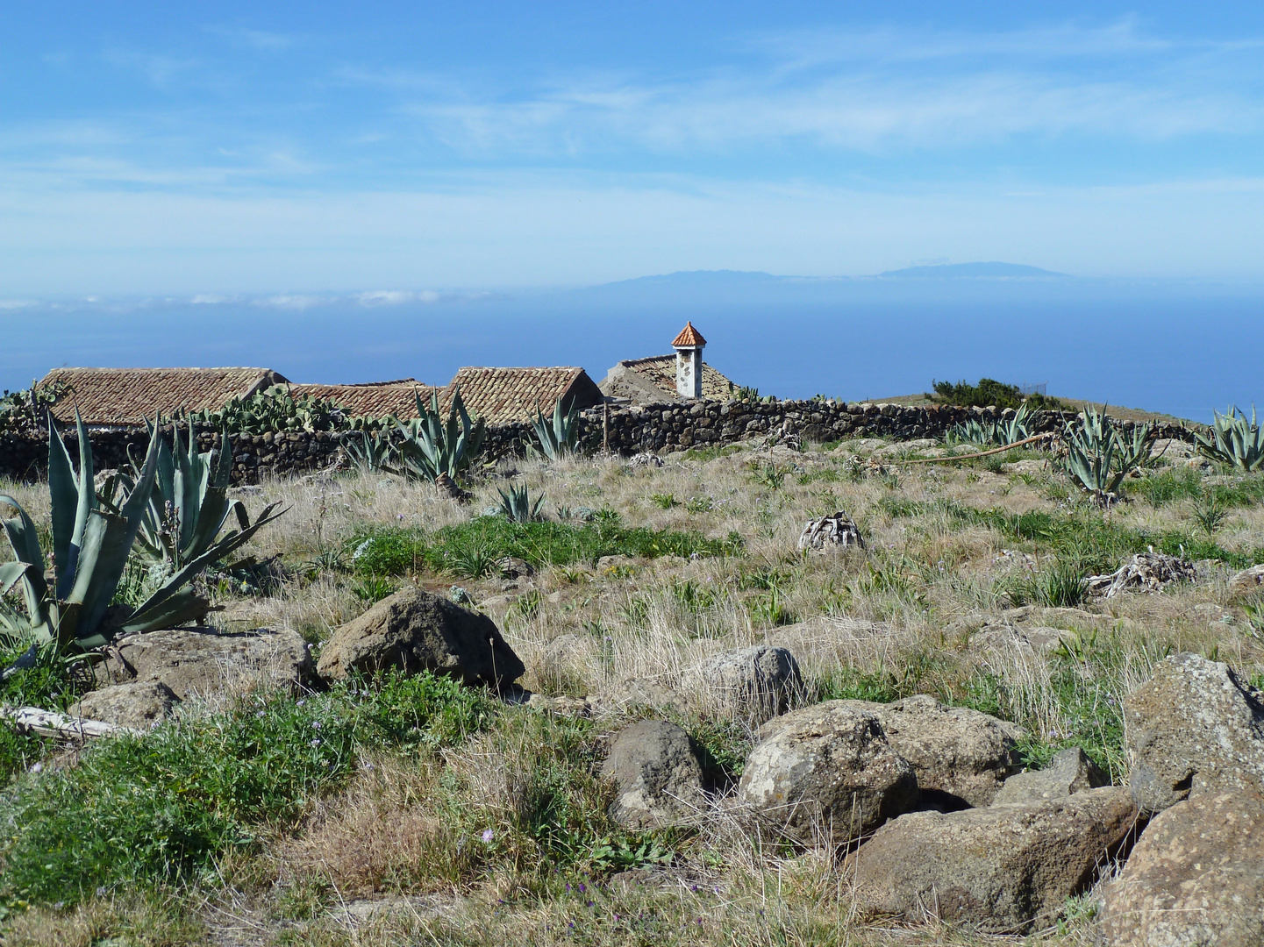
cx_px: 632
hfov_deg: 44.8
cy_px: 474
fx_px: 1533
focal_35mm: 42
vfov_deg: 34.3
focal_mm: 6.9
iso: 80
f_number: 5
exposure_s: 1/400
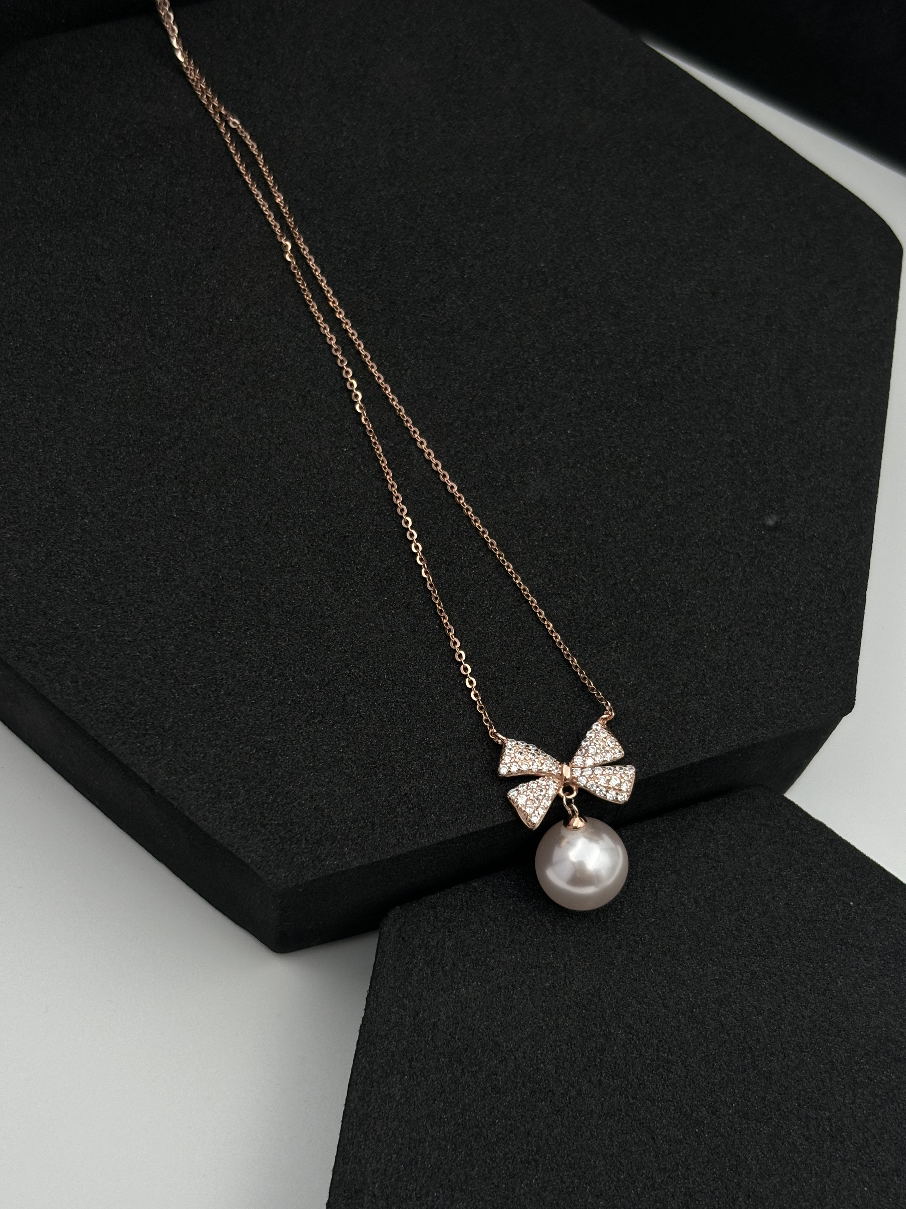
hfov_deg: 28.0
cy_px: 604
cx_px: 453
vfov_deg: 36.8
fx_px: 1815
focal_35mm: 52
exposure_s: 1/365
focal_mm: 5.96
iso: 32
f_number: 1.6
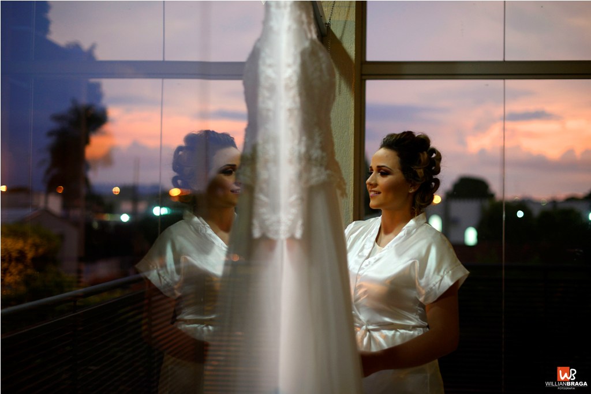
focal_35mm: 50
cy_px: 197
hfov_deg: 39.6
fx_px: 821
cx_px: 296
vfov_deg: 27.0
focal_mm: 50
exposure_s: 1/60
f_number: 2
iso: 1000
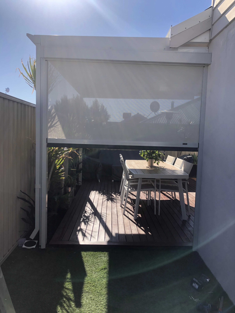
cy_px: 156
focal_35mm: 28
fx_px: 253
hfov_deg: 49.7
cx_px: 118
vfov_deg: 63.4
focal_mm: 4
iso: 20
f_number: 1.8
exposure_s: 1/1245
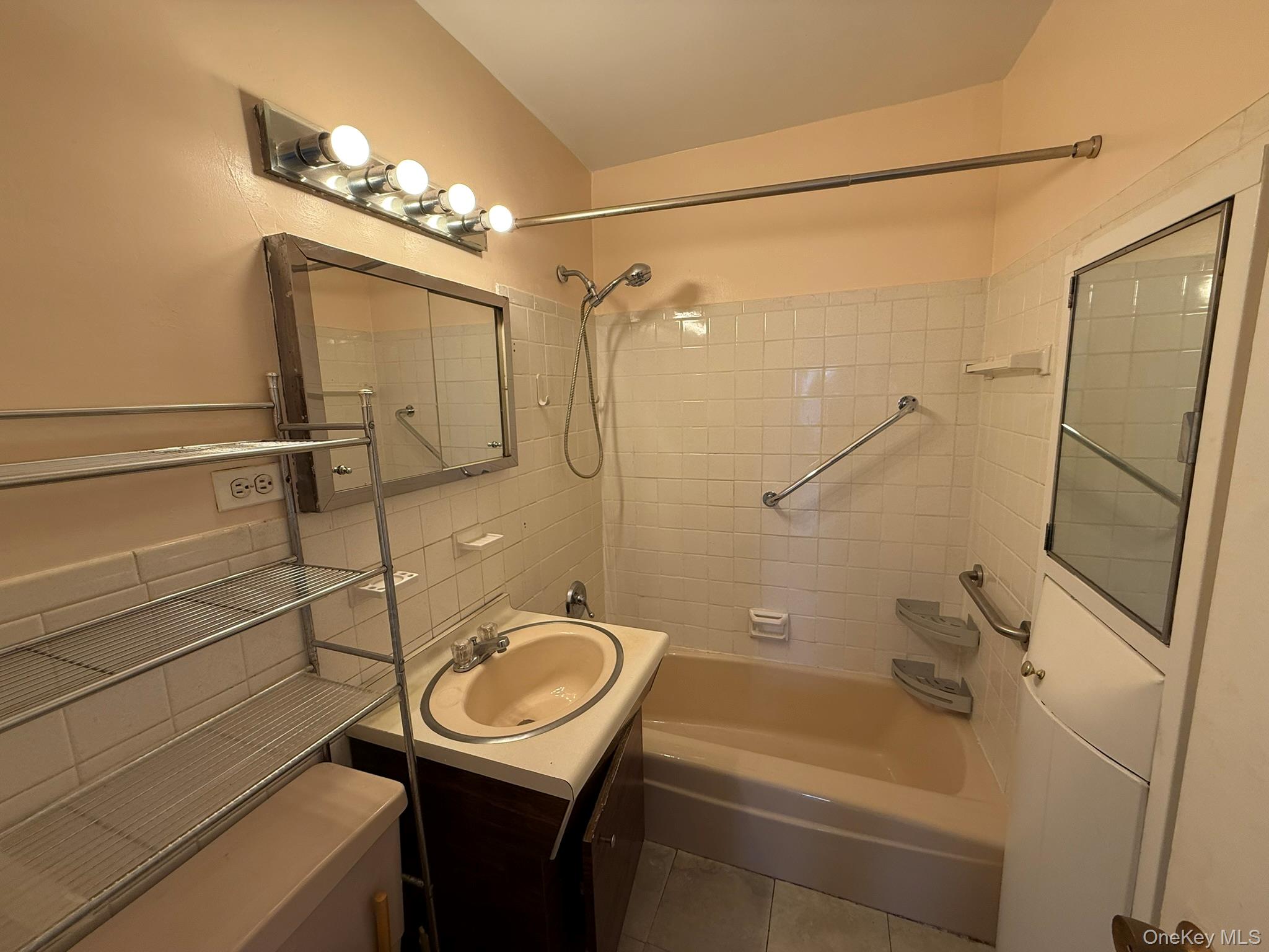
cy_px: 476
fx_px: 513
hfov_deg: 102.1
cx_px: 634
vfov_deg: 85.7
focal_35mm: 14
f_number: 2.2
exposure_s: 1/120
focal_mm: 2.22
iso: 100
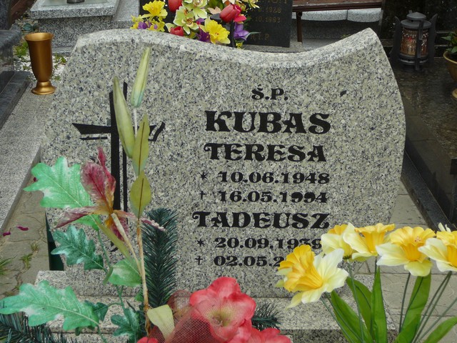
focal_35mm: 61
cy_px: 172
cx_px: 228
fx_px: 805
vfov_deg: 24.0
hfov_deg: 31.7
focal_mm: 9.1
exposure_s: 1/500
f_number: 3.6
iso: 80
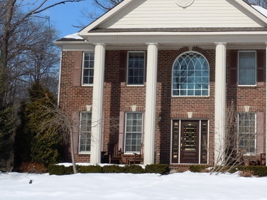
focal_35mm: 83
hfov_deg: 22.9
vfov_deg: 17.8
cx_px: 244
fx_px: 640
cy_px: 83
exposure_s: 1/400
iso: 100
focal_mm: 6.9
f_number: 8.6
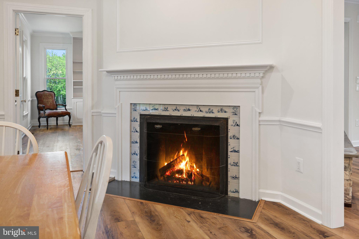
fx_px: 289
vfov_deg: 45.0
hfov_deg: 63.7
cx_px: 180
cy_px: 120
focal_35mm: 29
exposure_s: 1/15
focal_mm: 19.5
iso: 400
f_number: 4
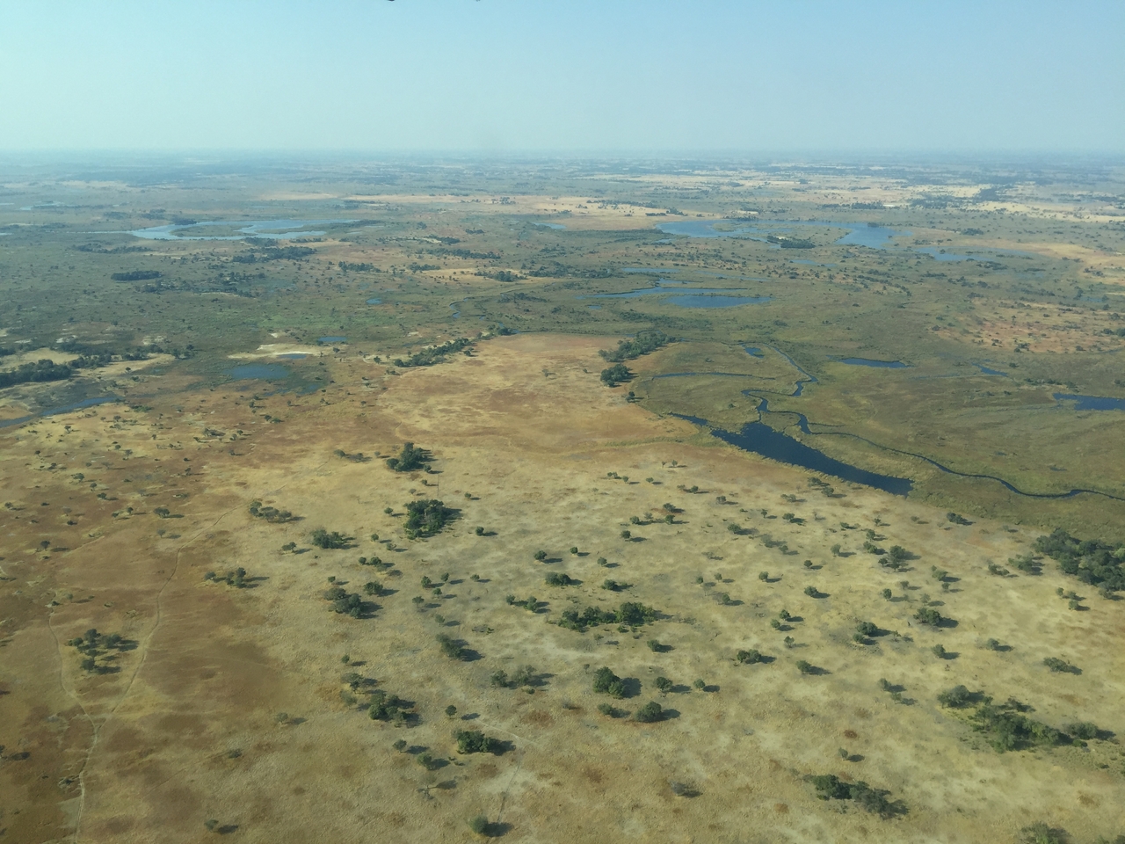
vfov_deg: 48.2
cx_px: 562
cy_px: 422
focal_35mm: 29
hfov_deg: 61.7
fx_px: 942
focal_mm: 4.15
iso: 32
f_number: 2.2
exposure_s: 1/1522
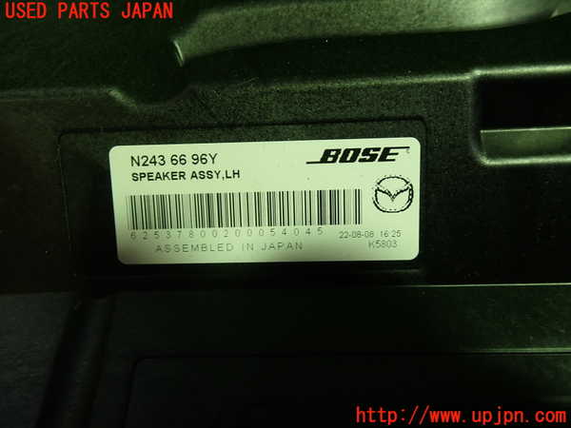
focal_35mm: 30
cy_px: 214
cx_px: 286
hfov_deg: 60.0
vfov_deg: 46.8
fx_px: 495
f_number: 2.3
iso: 200
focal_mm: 5.4
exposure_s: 1/50
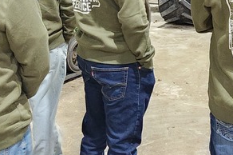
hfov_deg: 23.8
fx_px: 543
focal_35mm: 84
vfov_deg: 15.9
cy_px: -2
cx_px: 192
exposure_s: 1/120
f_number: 1.8
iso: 800
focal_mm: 5.4
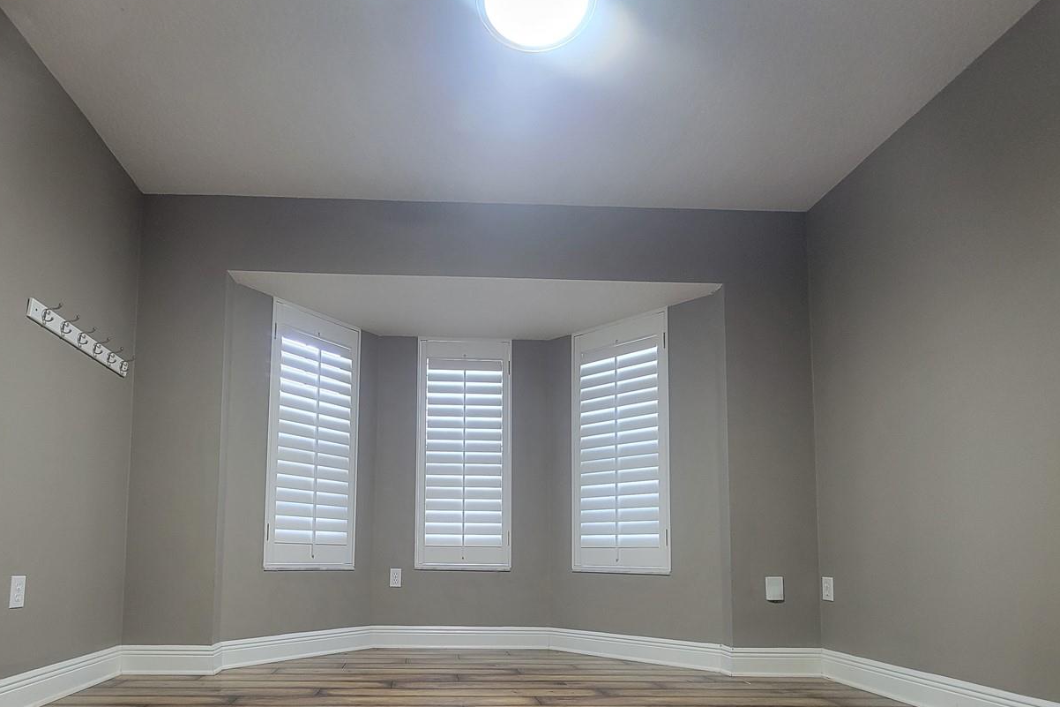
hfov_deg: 89.4
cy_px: 502
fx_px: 530
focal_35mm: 18
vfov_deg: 64.6
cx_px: 454
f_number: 2.2
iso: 250
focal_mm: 2.2
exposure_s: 1/60
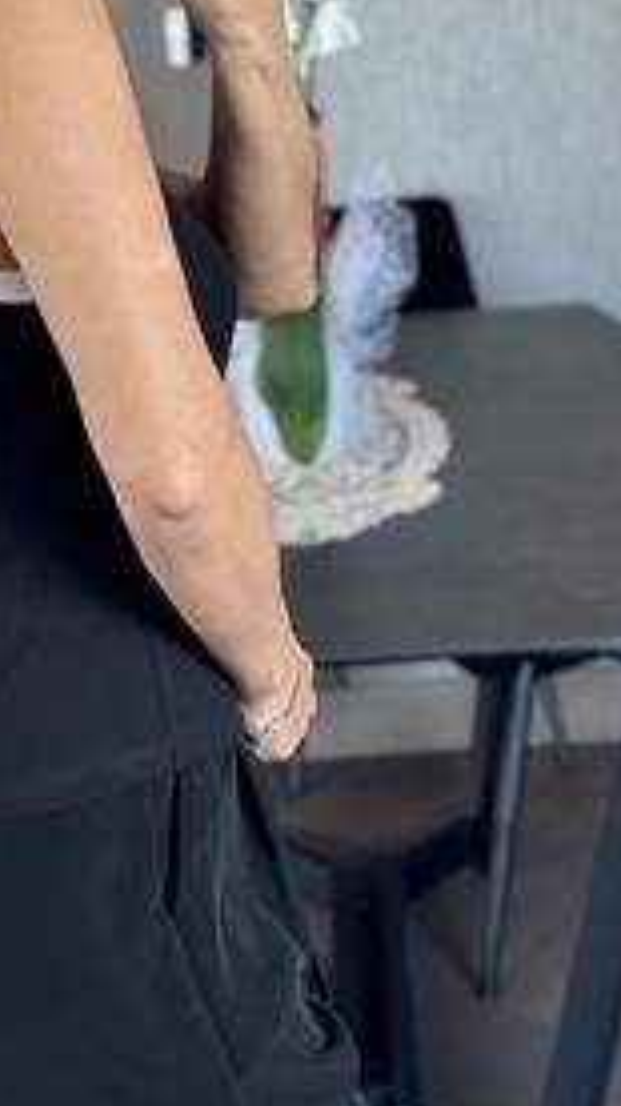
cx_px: -56
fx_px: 2814
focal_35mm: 96
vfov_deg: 22.0
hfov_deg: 12.4
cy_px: 272
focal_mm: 6.86
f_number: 1.78
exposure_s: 1/60
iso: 125
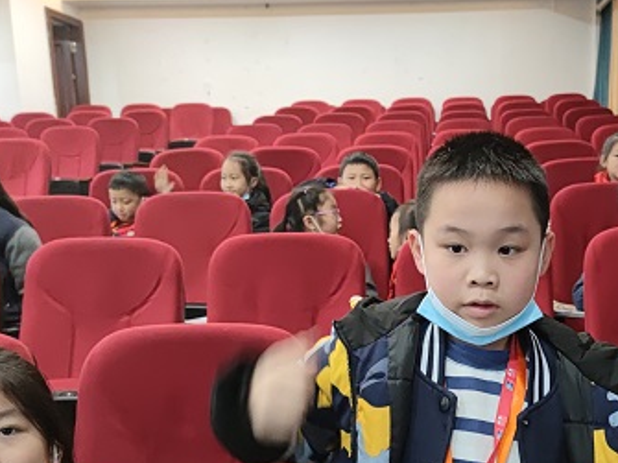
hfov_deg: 42.8
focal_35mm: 43
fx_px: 767
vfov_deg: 33.3
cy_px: 312
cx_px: 446
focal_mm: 6.72
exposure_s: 1/50
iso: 784
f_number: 1.69
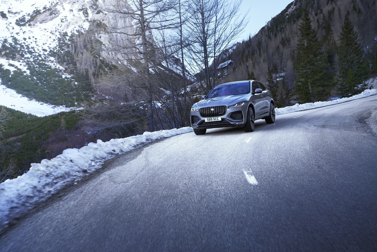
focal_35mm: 37
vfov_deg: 35.9
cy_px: 126
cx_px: 188
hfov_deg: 51.9
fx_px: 387
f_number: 7.1
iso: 800
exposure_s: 1/200
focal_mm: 37
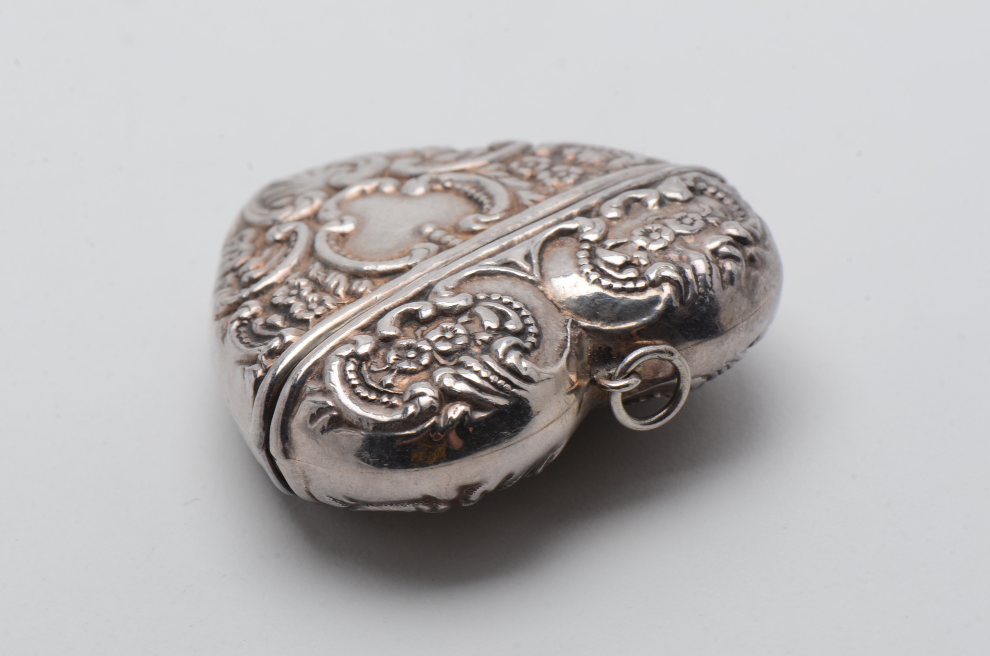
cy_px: 328
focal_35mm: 128
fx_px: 3499
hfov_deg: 16.1
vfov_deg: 10.7
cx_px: 495
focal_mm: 85
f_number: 18
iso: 200
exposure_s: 1/125
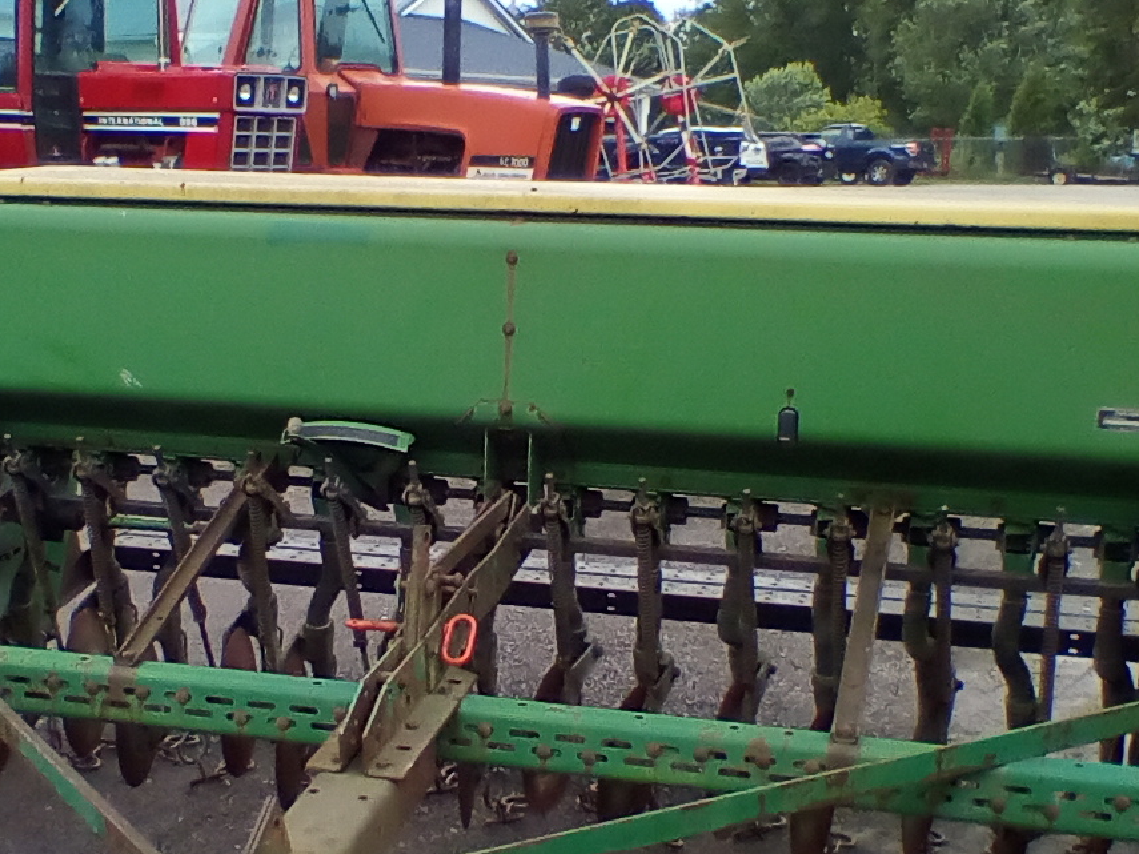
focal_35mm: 58
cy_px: 525
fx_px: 1908
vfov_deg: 25.2
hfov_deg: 33.2
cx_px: 468
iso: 101
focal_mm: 2.38
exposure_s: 1/457
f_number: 2.4
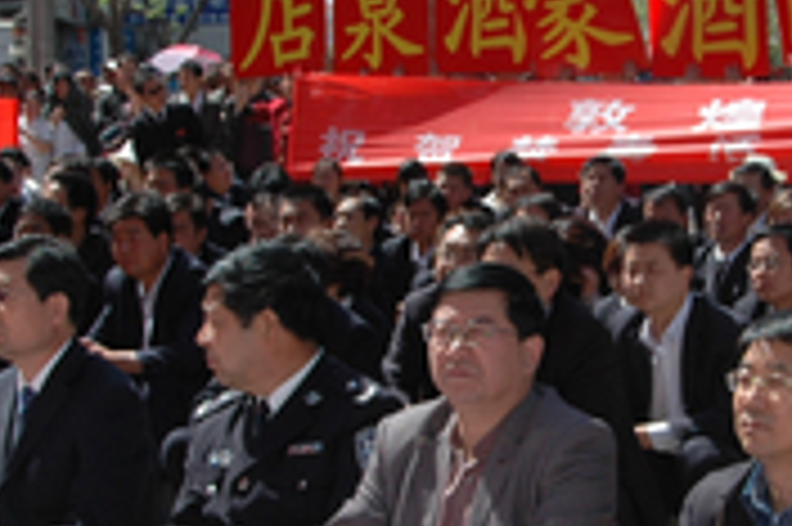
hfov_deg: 19.9
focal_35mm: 102
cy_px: 337
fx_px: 2242
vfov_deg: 13.4
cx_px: 603
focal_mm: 24
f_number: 6.3
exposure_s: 1/500
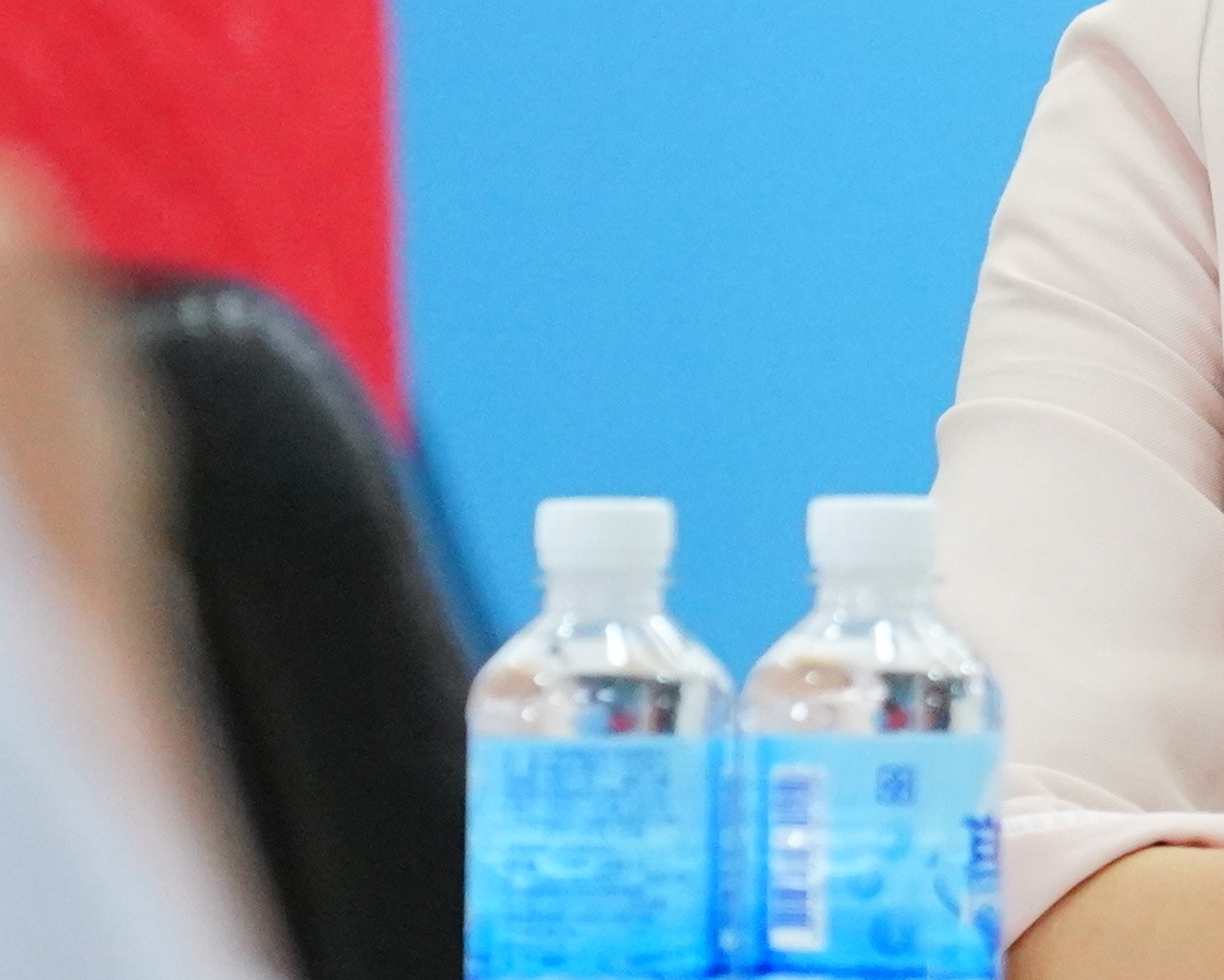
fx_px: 41845
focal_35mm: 1155
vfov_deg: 1.3
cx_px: 1818
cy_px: -520
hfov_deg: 1.7
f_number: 4
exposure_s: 1/250
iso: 3200
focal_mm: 200
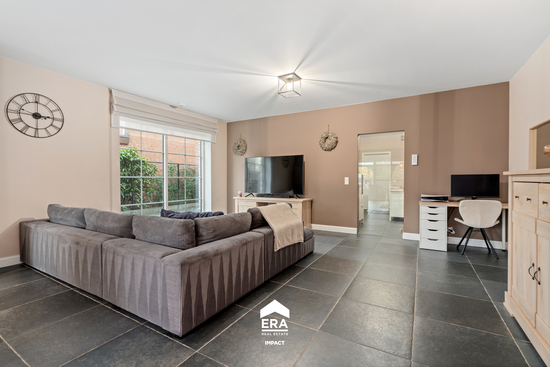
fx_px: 244
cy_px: 184
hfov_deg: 96.7
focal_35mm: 16
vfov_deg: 73.7
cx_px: 275
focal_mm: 16
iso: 250
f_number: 11
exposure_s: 3.2
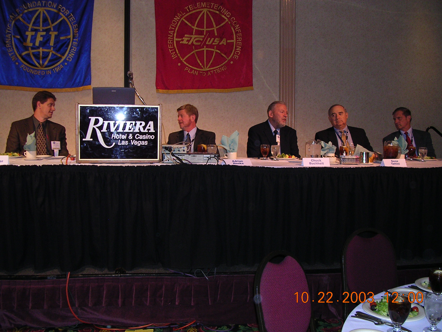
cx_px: 221
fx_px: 485
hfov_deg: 49.0
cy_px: 166
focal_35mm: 38
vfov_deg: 37.7
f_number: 2.8
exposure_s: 1/60.1
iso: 224
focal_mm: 5.8
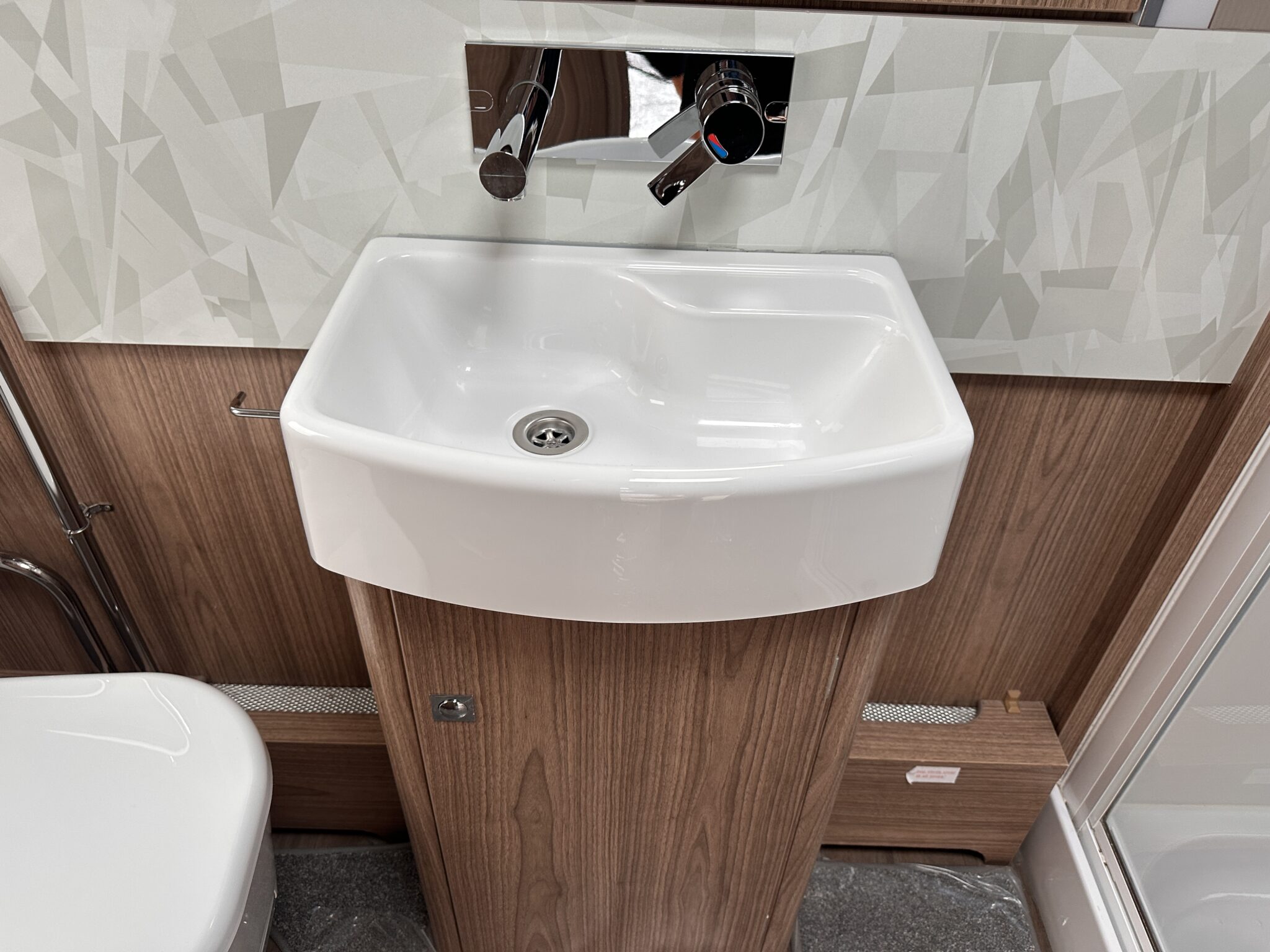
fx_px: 881
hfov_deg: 71.6
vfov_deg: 56.8
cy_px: 476
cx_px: 635
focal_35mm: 24
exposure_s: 1/121
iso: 160
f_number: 1.78
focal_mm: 6.86
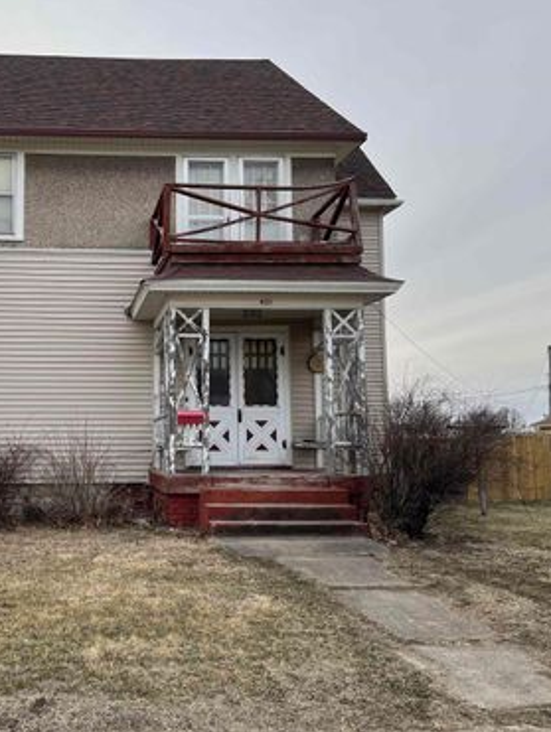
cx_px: 103
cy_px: 364
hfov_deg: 39.0
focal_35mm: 35
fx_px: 742
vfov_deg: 52.6
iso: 50
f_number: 1.6
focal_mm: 5.1
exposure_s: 1/705
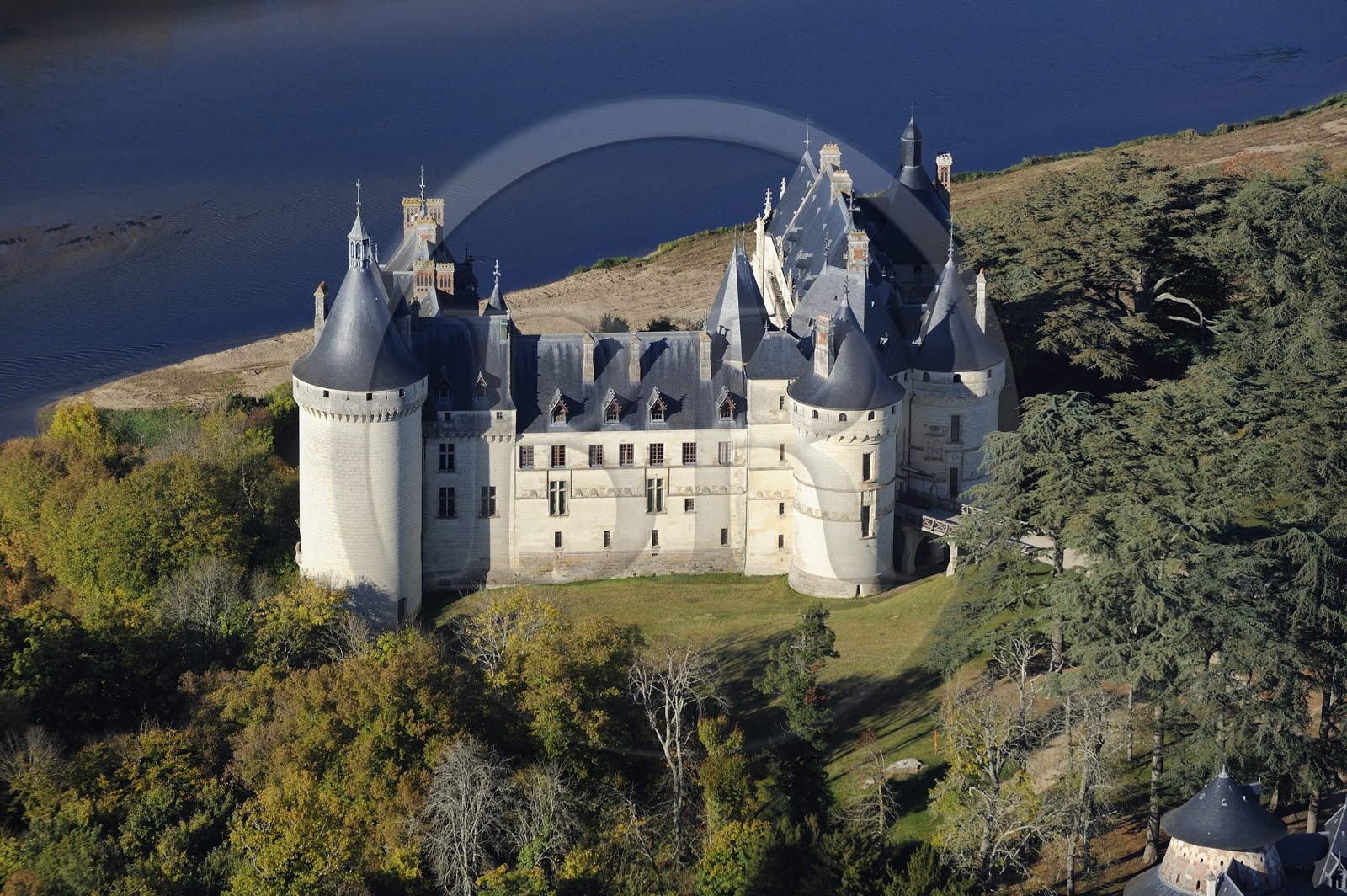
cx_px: 674
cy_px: 448
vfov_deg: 6.9
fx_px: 7477
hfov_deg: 10.3
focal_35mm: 200
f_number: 8
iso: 400
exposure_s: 1/1000
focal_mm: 200
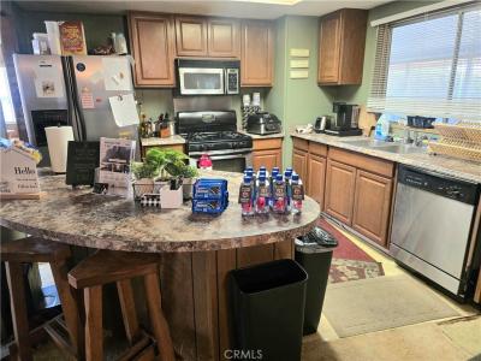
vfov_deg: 58.9
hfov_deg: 73.9
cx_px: 240
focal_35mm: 23
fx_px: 320
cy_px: 180
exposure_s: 1/120
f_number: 1.7
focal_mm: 6.3
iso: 800
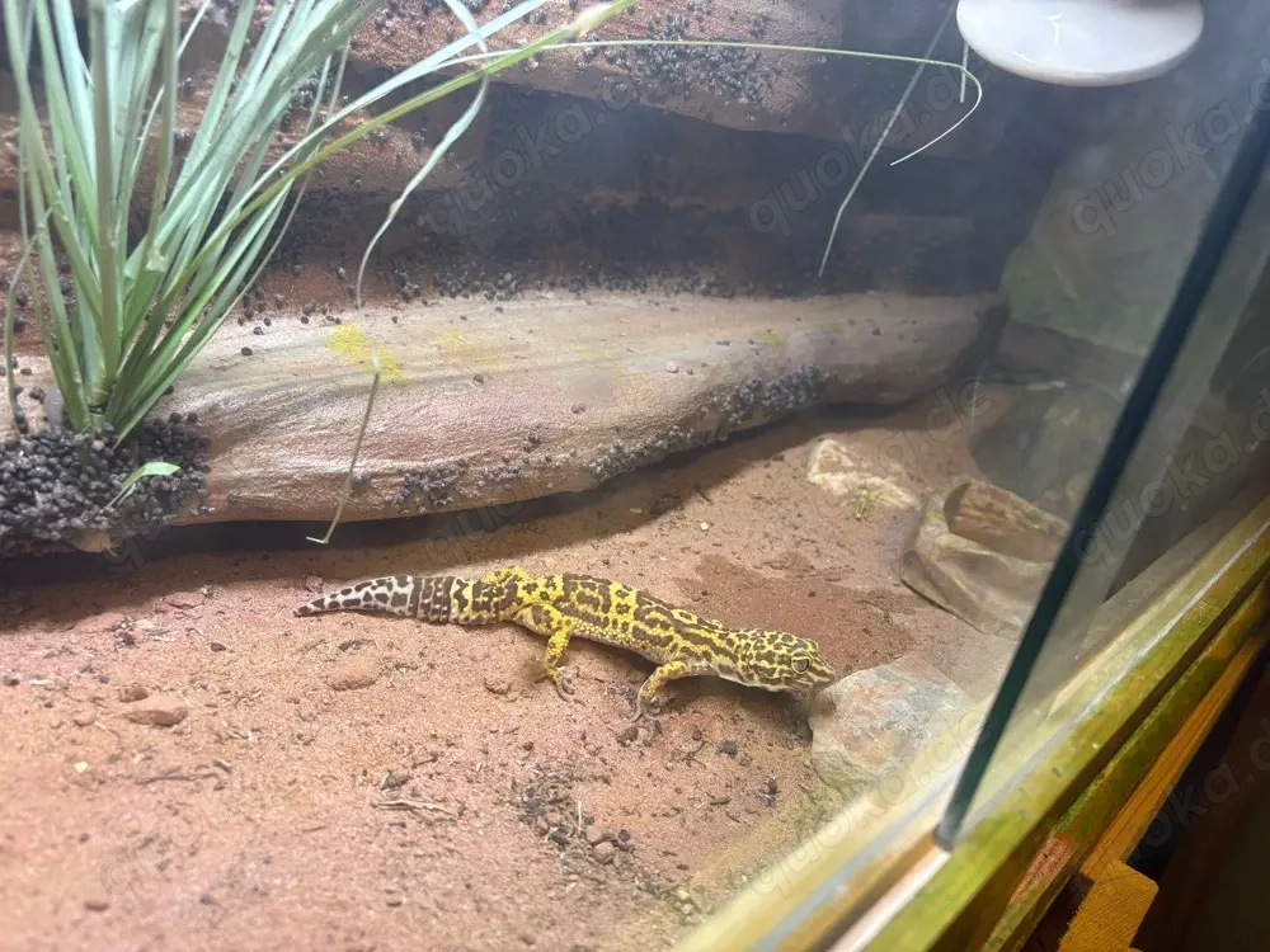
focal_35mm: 26
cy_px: 476
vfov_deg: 53.1
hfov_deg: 67.3
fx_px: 954
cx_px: 635
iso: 125
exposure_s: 1/50
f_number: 1.6
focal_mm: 5.96
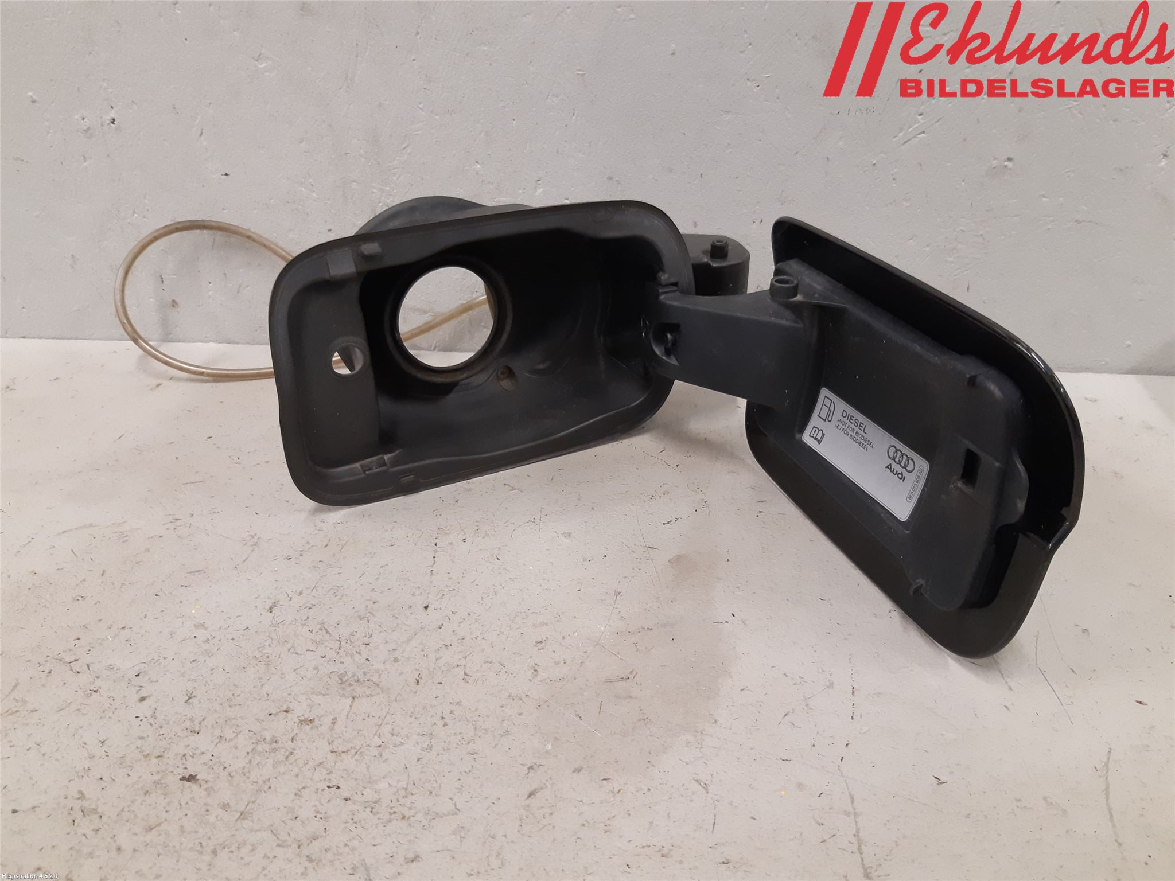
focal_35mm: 26
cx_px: 588
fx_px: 883
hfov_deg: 67.3
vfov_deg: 53.1
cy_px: 440
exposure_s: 1/50
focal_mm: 3.93
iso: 200
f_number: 1.7
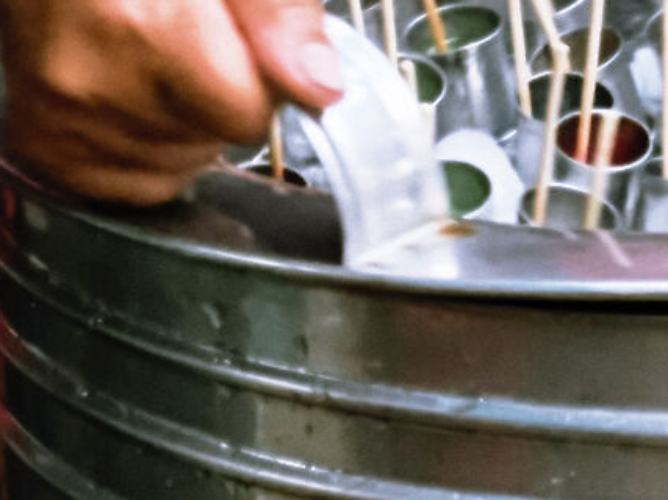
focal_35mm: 433
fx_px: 8353
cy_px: -666
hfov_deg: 4.6
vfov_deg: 3.4
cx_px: 372
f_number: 2.8
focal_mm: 9
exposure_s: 1/114
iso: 250
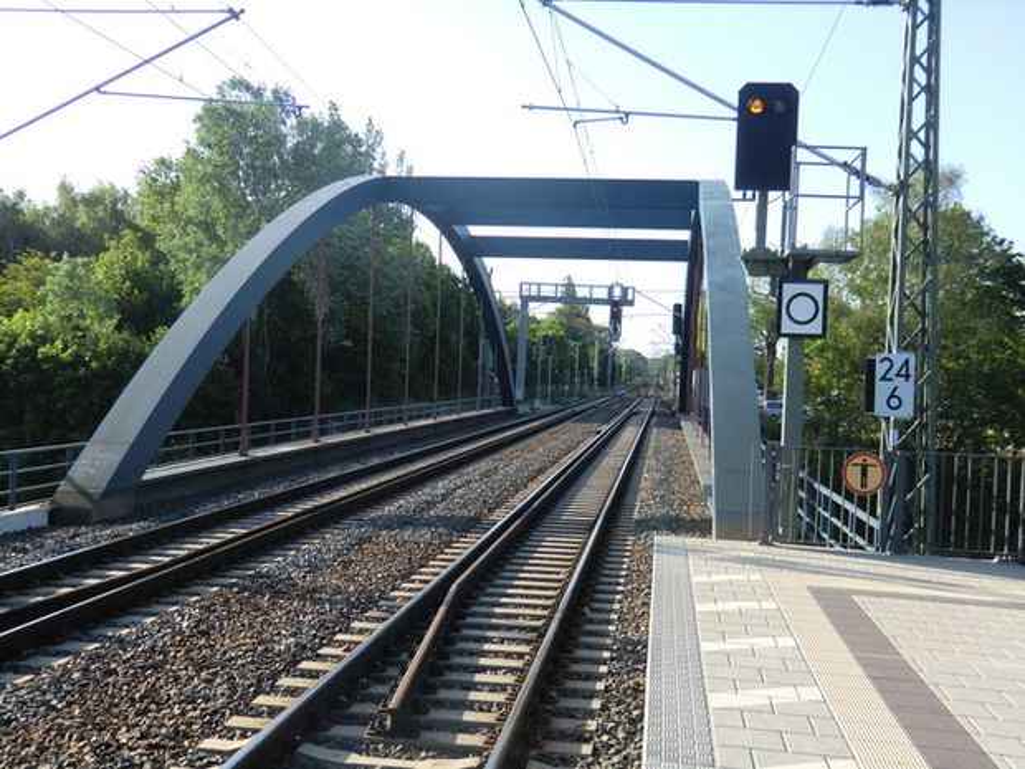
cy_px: 384
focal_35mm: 40
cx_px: 512
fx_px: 1184
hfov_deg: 46.8
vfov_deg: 36.0
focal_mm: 7.1
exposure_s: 1/200
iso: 64
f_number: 3.8
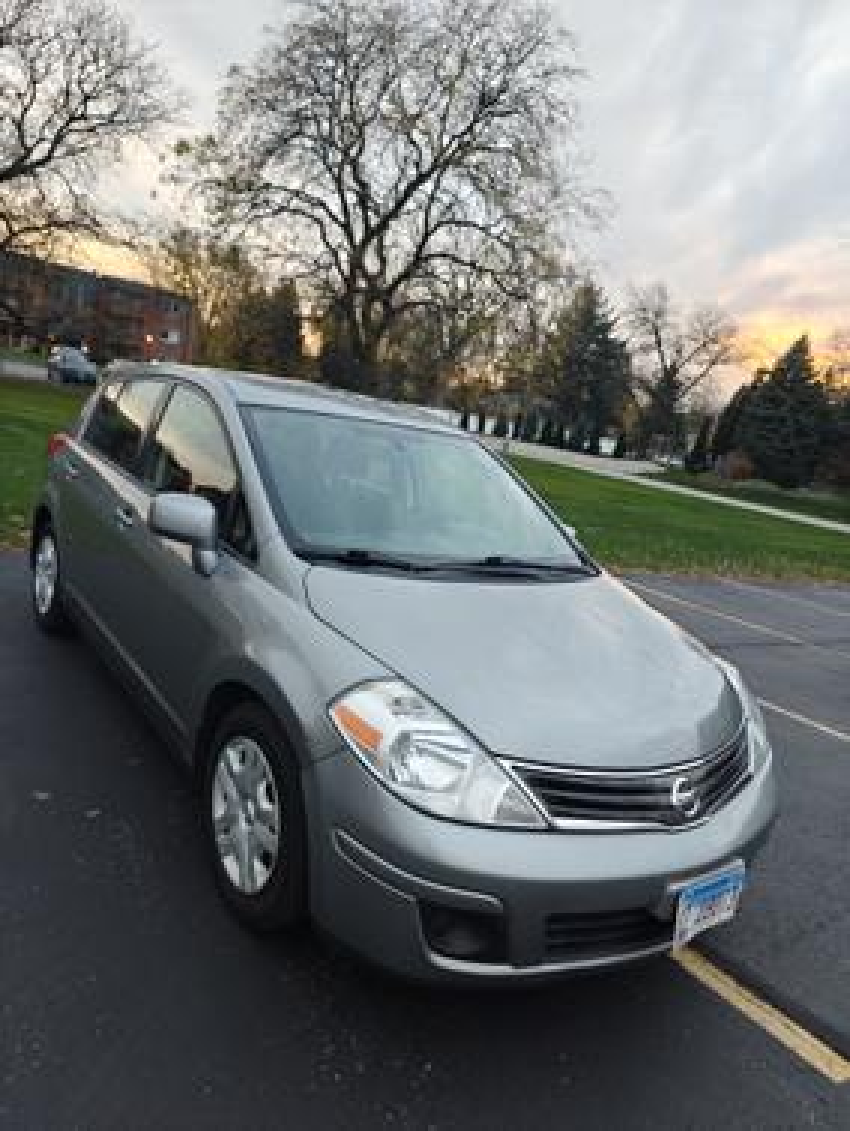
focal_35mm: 23
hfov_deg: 58.9
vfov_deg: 73.9
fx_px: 752
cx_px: 425
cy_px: 566
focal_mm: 6.06
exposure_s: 1/100
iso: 160
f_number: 1.6
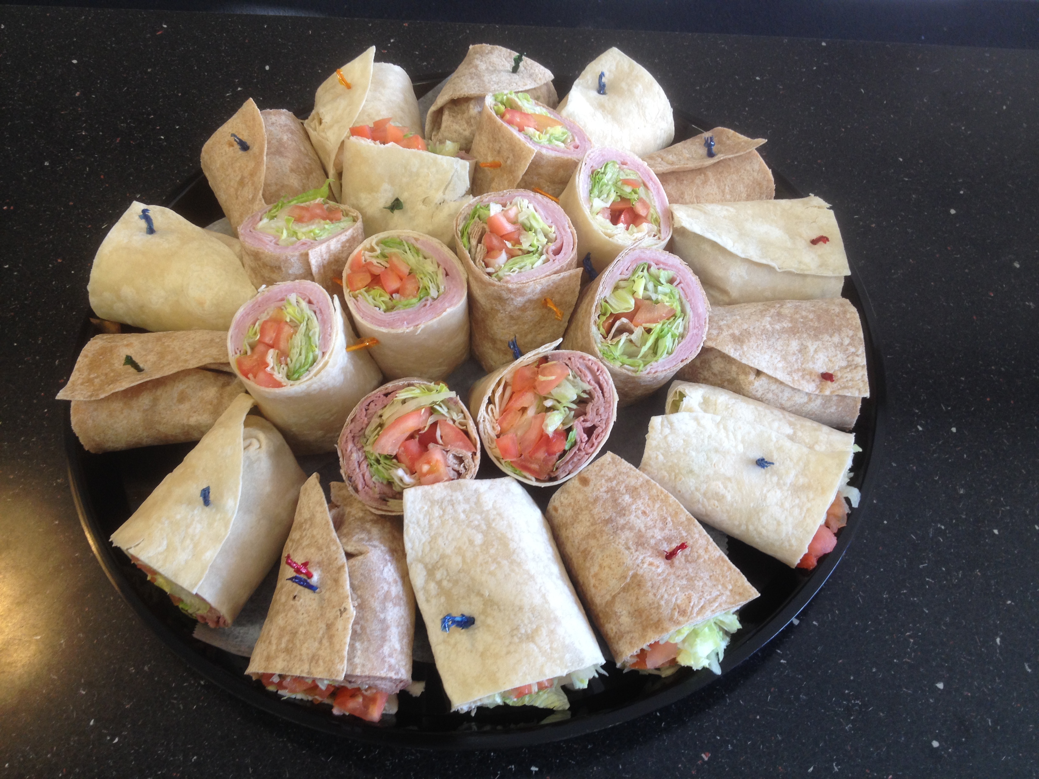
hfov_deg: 52.6
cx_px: 520
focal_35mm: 35
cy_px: 390
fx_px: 1051
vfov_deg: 40.7
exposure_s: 1/24
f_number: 2.4
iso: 50
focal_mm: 4.28
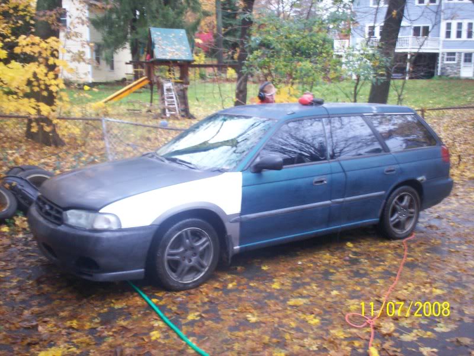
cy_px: 178
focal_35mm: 36
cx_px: 237
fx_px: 493
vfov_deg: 39.7
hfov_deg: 51.4
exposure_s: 1/10
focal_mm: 6
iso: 200
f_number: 4.5
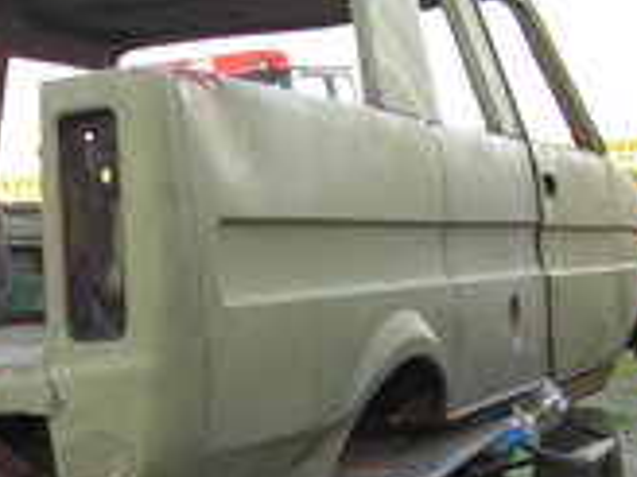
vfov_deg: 16.6
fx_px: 1619
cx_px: -19
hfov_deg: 21.4
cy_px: 423
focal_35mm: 88
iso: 80
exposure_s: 1/40
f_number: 3.2
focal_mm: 6
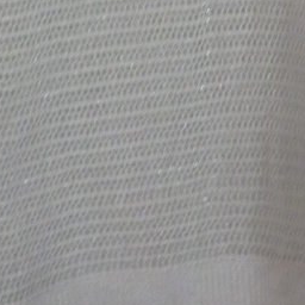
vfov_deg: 10.7
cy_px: -258
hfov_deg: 11.5
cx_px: 150
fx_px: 1515
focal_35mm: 152
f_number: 2.8
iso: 250
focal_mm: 5.5
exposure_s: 1/30
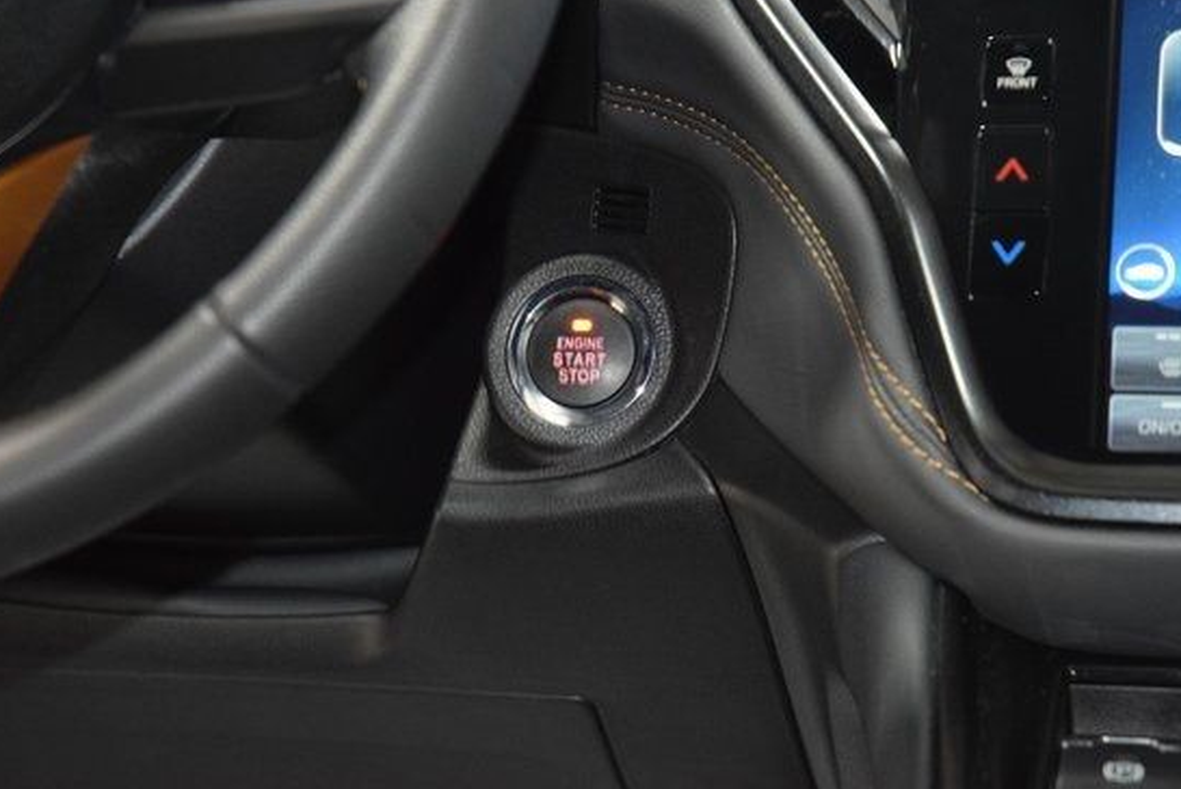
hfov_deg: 16.6
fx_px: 4038
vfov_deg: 11.2
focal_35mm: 123
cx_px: 575
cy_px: 334
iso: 3200
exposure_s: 1/25
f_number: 4.5
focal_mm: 70
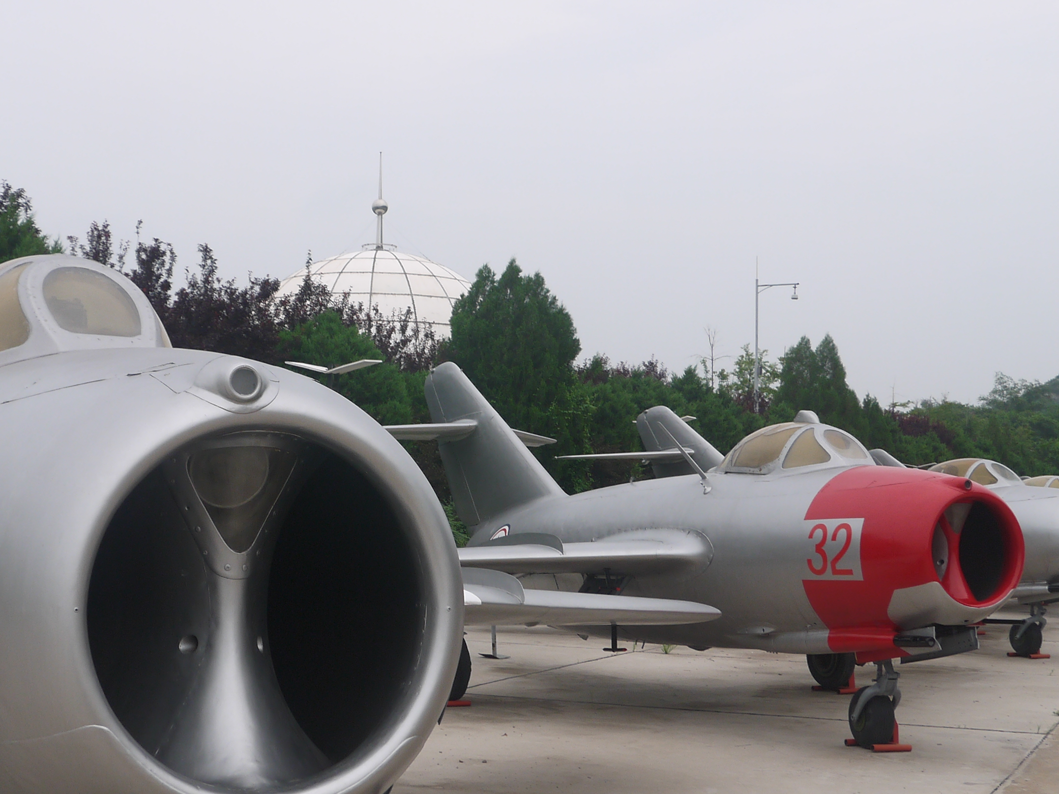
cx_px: 392
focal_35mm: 52
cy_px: 428
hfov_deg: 36.6
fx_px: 1591
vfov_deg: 28.0
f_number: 7.1
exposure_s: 1/400
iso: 160
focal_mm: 14
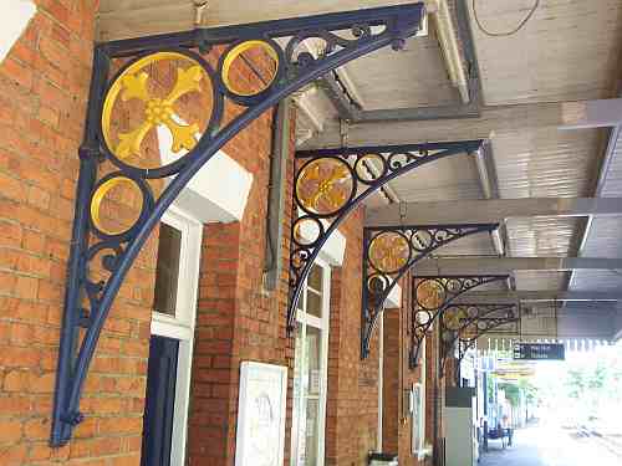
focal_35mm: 39
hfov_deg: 47.9
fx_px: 701
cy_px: 233
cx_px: 311
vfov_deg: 36.8
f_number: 3.9
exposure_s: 1/60
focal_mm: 6.4
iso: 125
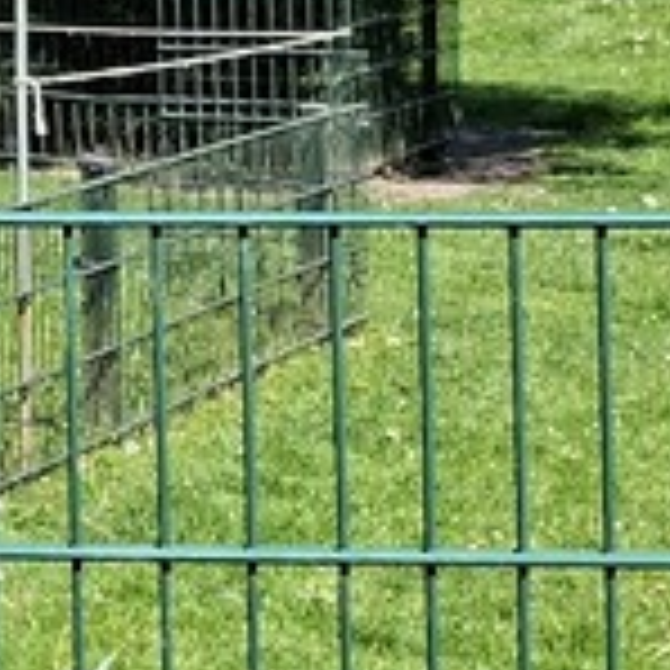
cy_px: -265
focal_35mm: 140
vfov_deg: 12.0
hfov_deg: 9.7
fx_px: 3066
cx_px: -1309
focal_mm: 5.54
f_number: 1.8
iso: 50
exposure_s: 1/1145
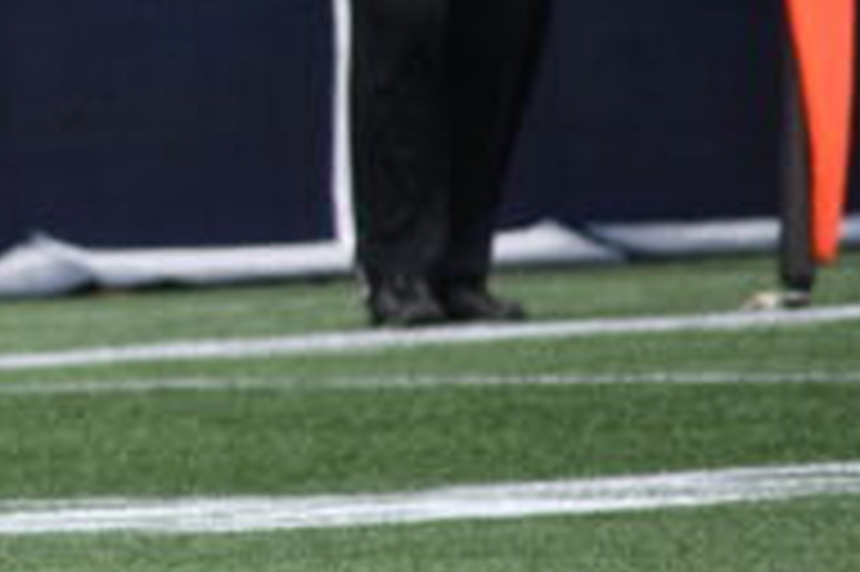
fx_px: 38928
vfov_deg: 0.8
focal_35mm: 1631
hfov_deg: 1.3
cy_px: 59
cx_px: -630
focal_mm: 270
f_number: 6.3
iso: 400
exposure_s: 1/1600
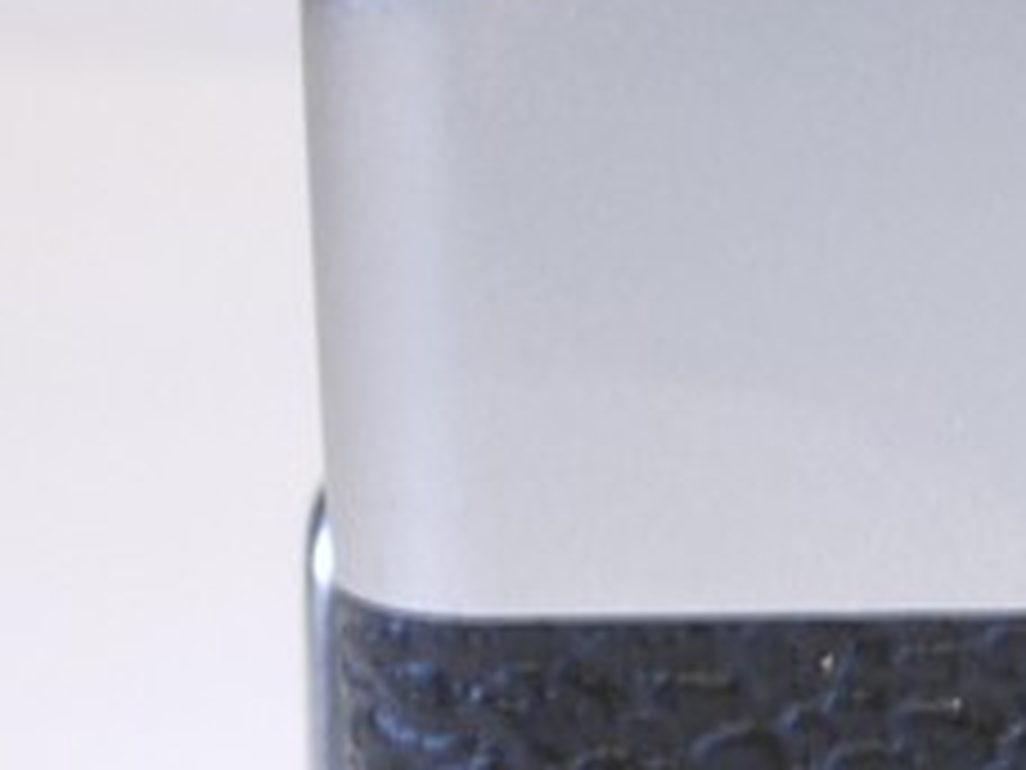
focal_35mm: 443
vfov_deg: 3.4
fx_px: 13130
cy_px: 887
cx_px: 2484
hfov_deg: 4.4
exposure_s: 1/5
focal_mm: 42
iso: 400
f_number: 13
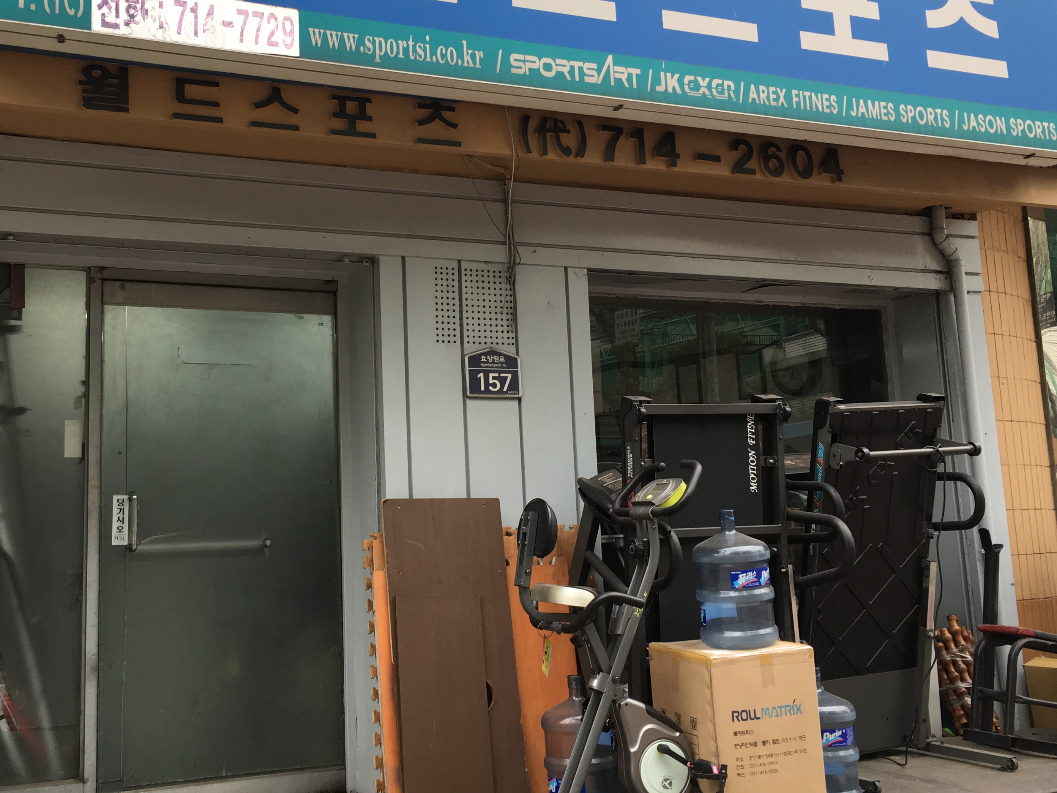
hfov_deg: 44.5
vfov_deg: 34.3
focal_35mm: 42
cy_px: 338
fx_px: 1282
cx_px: 410
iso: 40
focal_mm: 4.15
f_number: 2.2
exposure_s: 1/120
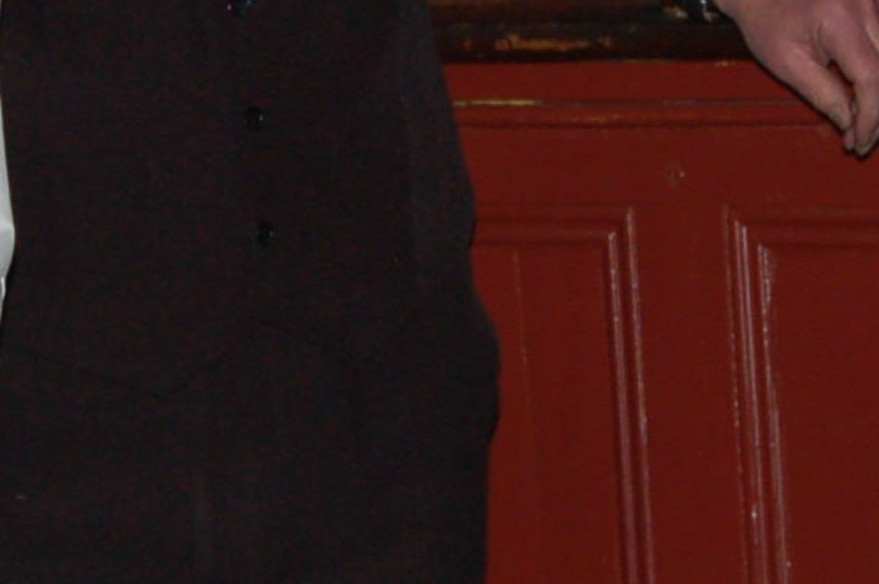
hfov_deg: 6.9
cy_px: -79
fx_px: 7343
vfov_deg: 4.5
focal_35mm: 301
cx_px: 420
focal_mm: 40
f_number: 5
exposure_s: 1/60
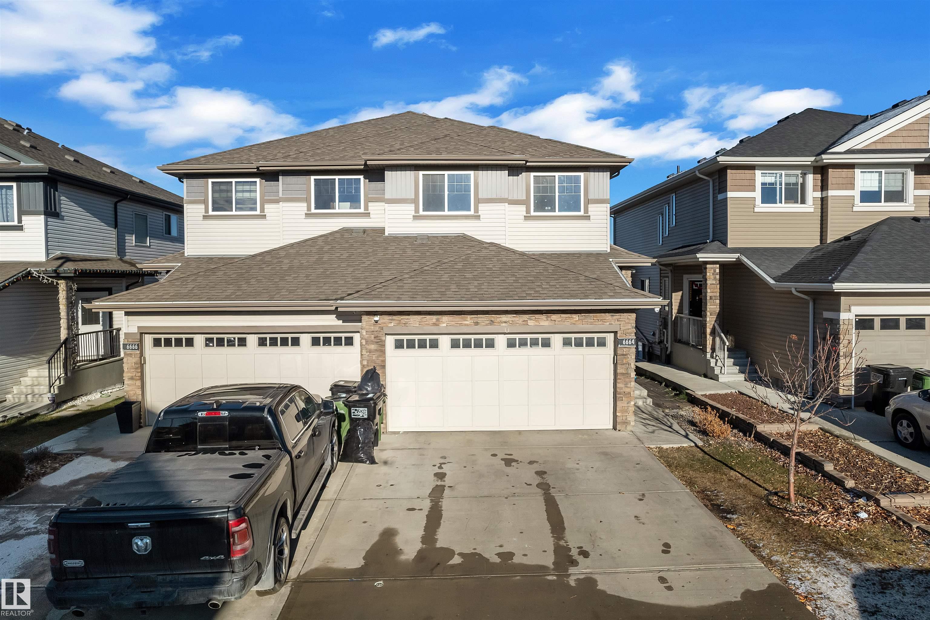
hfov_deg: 78.6
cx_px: 465
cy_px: 310
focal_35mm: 22
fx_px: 568
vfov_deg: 57.2
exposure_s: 1/4000
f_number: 2.4
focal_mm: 8.38
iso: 200
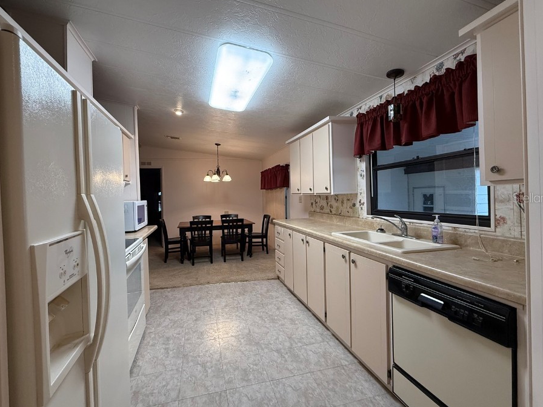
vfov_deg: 78.1
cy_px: 197
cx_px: 259
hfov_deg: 94.4
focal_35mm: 16
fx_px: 251
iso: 250
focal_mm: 2.22
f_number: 2.2
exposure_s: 1/120
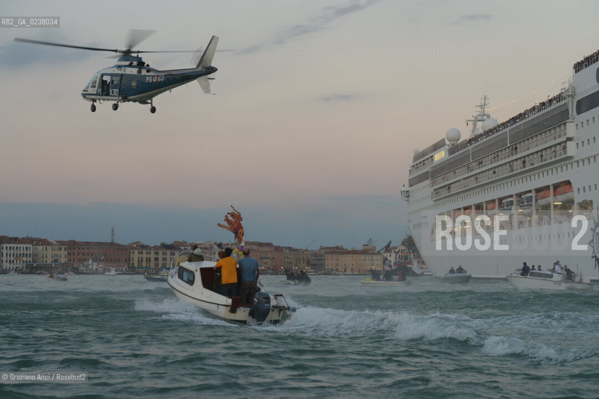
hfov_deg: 24.8
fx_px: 1364
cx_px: 300
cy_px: 200
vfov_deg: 16.7
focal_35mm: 82
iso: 800
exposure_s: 1/160
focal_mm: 82
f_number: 7.1
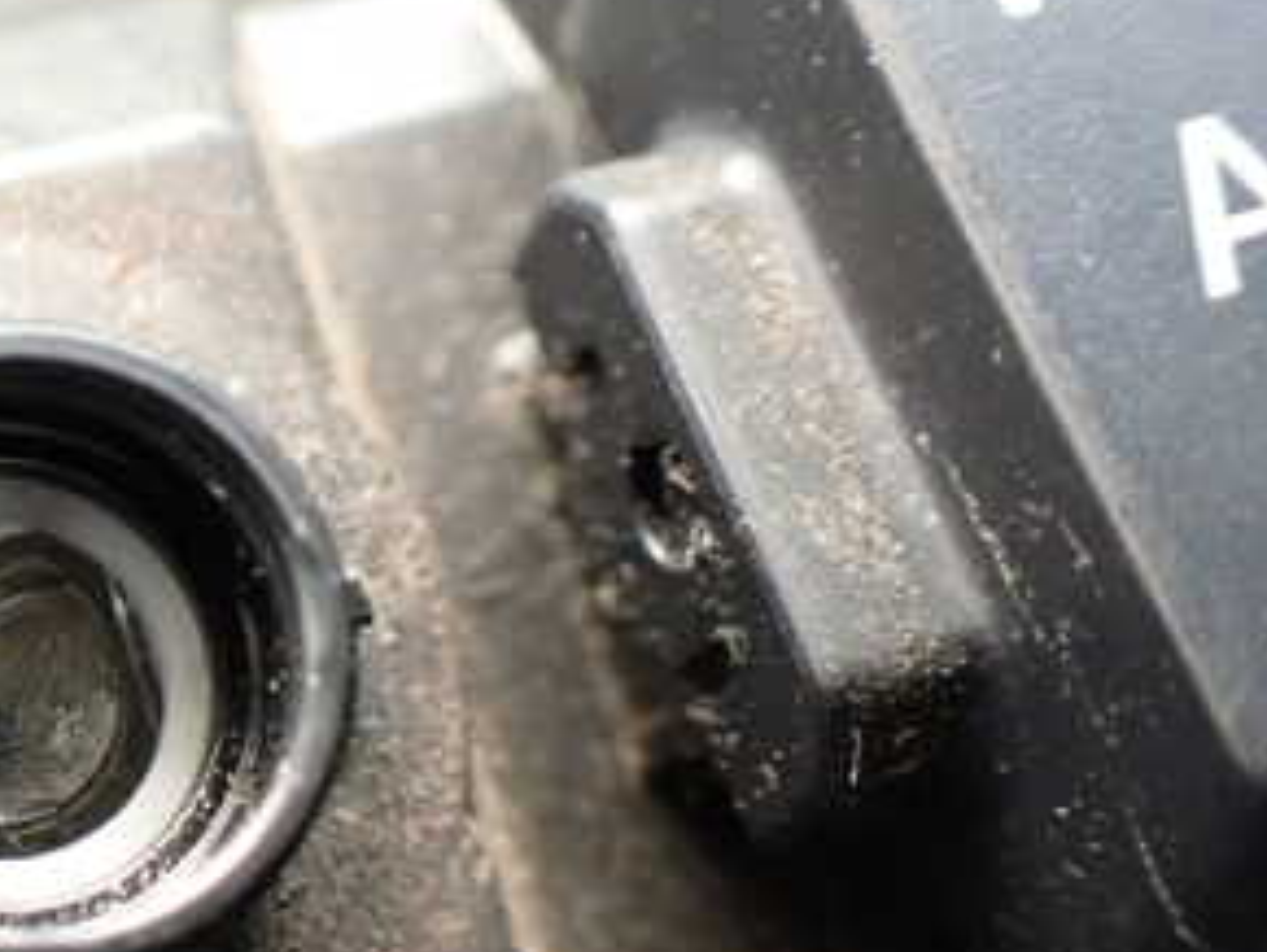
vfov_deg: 23.5
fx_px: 2271
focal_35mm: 62
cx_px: 4
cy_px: 673
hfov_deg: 29.2
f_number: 2.3
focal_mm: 5.4
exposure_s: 1/50
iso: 800
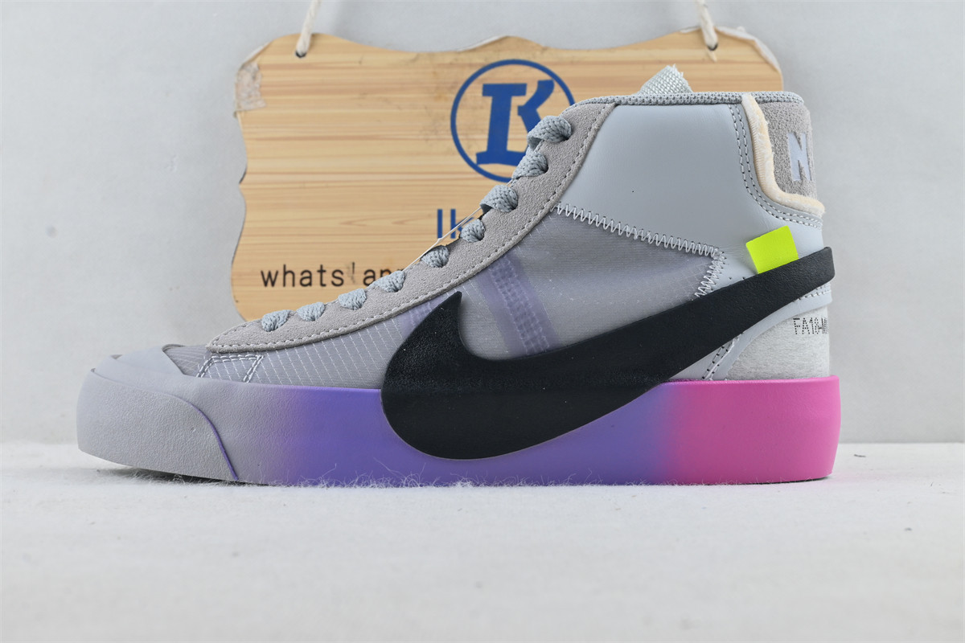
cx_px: 482
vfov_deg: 30.8
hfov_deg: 45.0
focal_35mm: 44
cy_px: 322
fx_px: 1166
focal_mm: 29
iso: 100
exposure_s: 1/15
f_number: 10
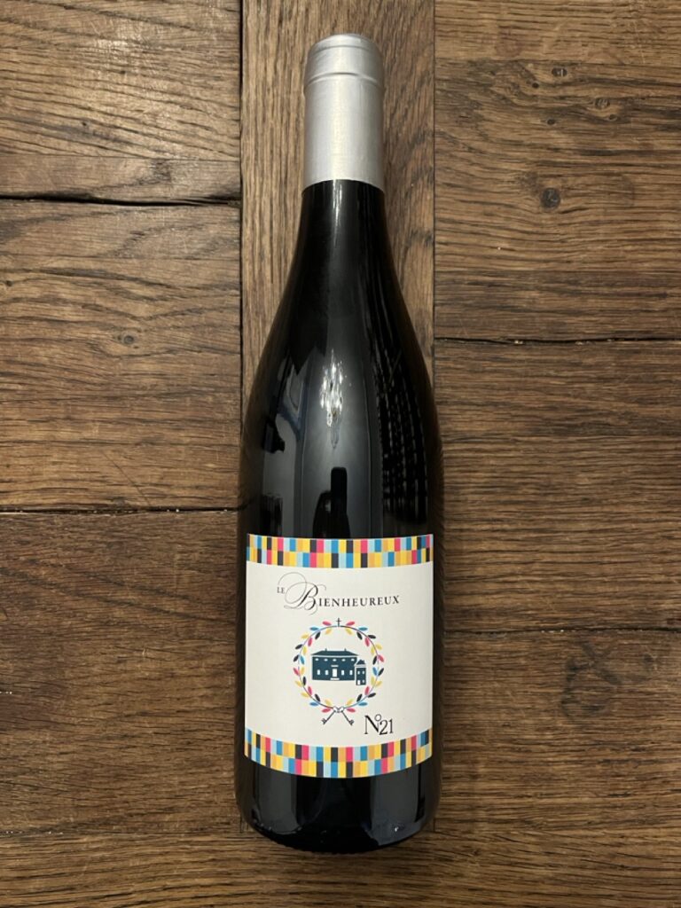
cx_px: 340
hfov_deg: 53.1
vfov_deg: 67.3
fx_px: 682
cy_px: 454
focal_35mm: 26
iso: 500
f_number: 1.6
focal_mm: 5.1
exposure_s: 1/56
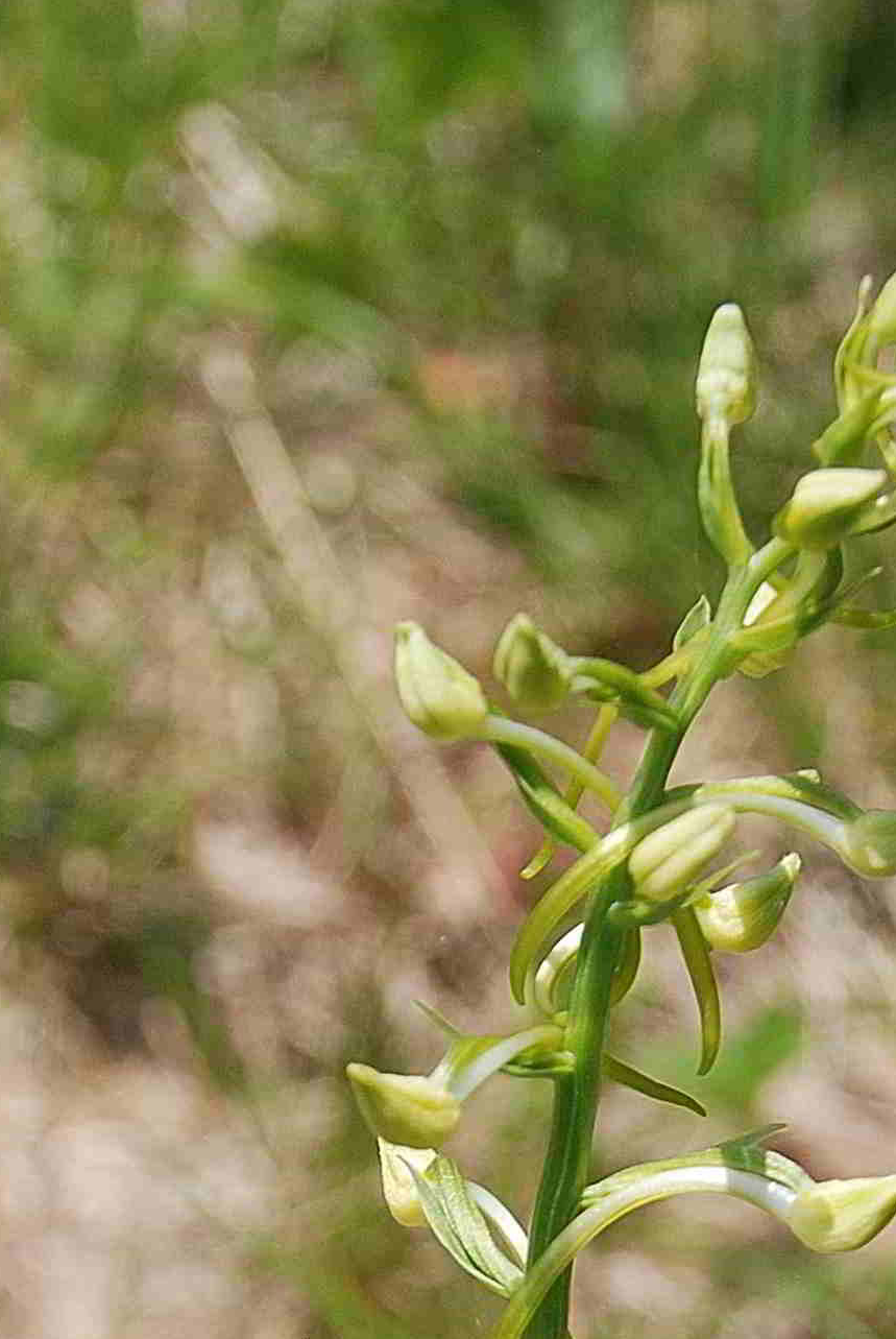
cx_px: 460
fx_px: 6067
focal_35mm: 163
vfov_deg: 12.3
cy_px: 1551
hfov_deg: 8.4
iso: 100
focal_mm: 36
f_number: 8
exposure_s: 1/250
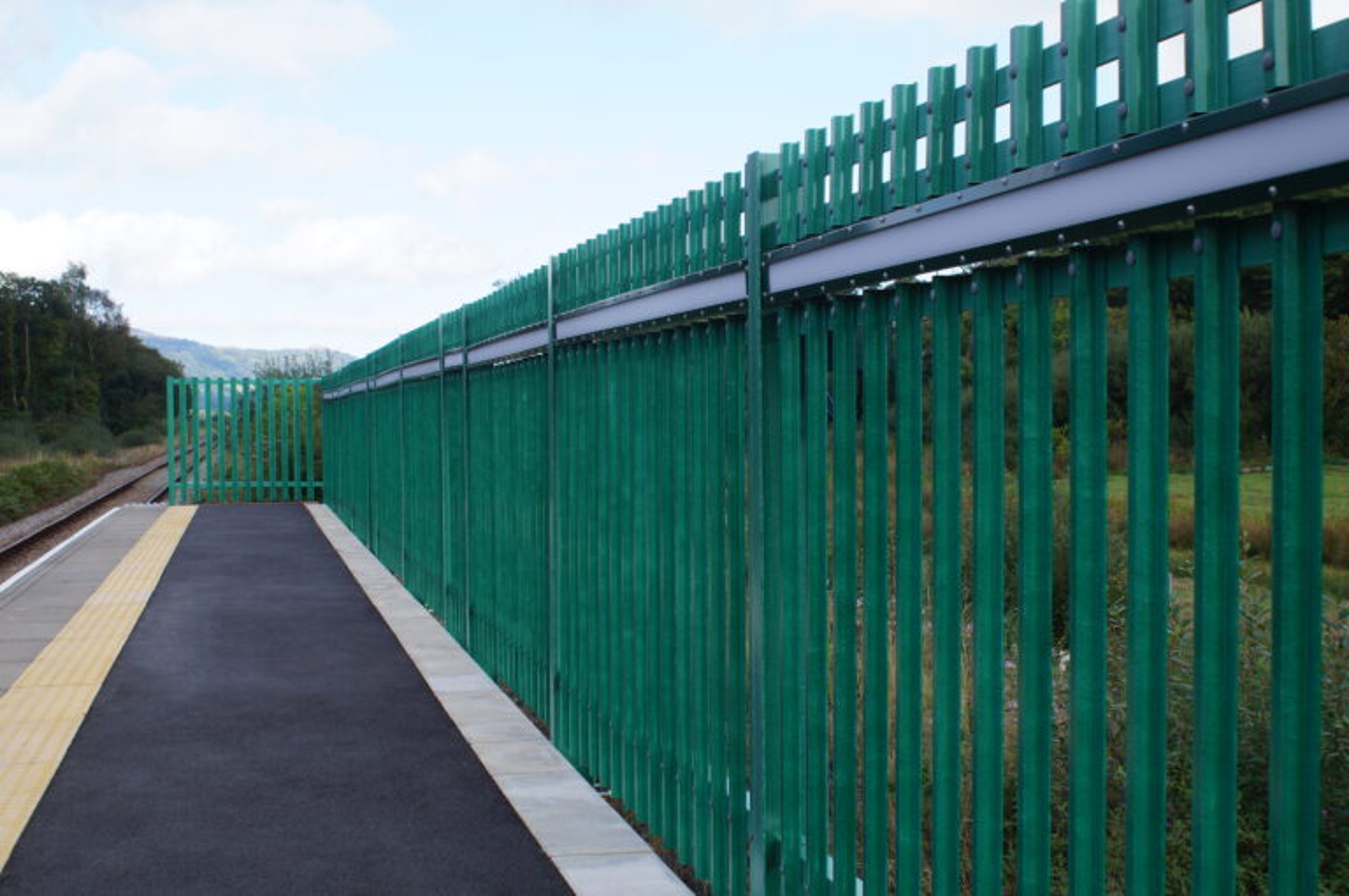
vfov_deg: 29.8
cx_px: 674
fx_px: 1684
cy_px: 448
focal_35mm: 45
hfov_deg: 43.7
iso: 100
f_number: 9
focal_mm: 30
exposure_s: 1/80
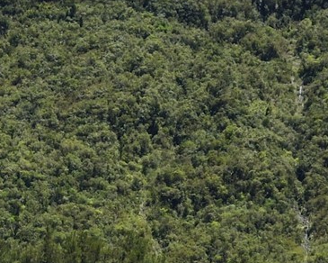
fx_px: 2398
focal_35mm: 247
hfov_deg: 7.8
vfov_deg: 5.7
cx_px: 173
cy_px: 901
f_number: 10
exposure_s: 1/400
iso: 200
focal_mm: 40
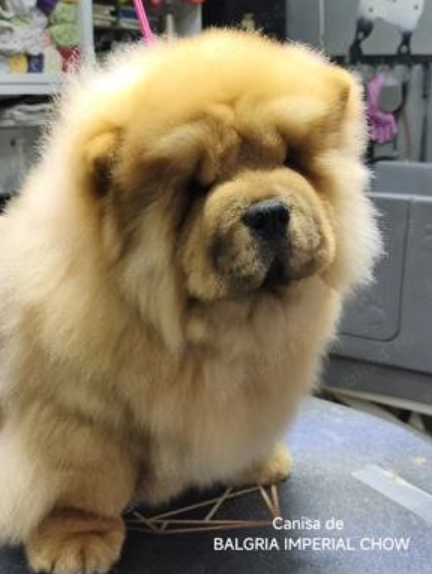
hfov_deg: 30.3
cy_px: 279
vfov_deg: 39.6
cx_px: 208
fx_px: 797
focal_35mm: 48
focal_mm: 6.14
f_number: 1.65
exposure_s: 1/100
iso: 250
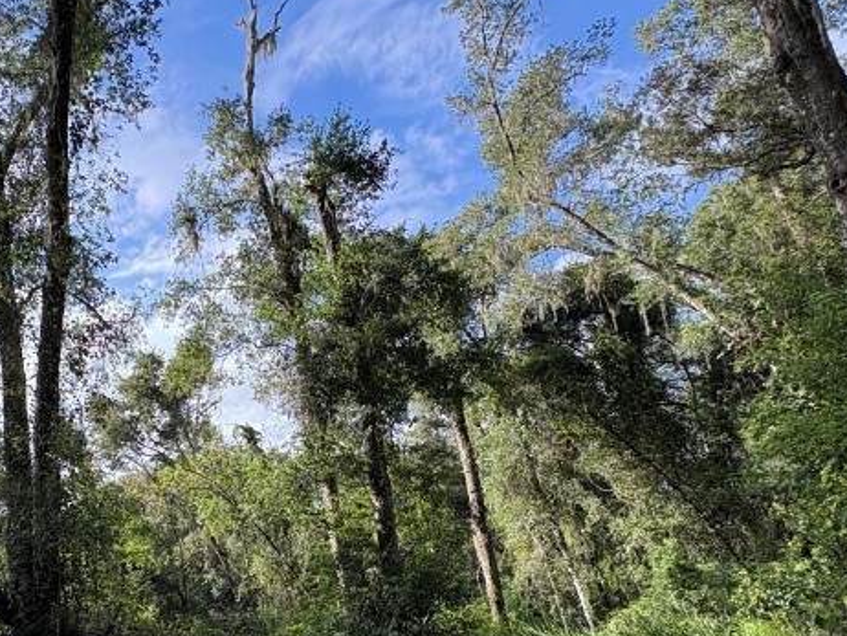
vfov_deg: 44.5
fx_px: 759
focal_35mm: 31
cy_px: 449
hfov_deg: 55.8
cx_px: 224
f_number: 2.2
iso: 50
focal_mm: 2.22
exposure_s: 1/375
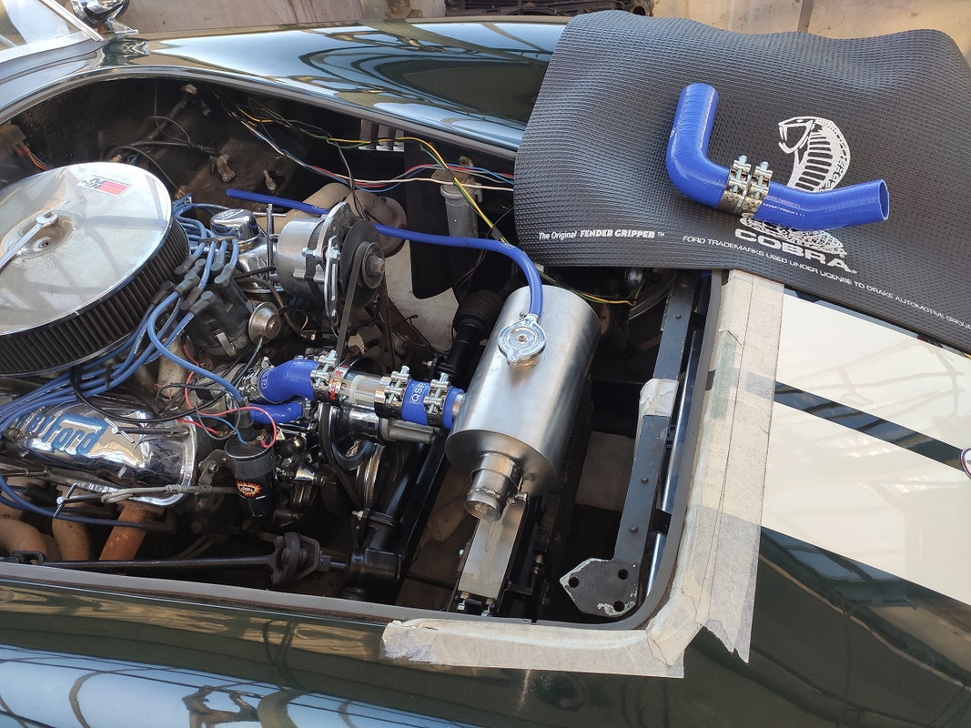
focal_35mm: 26
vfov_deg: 53.1
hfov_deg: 67.3
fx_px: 729
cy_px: 364
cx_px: 486
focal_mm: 4.77
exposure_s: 1/100
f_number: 1.75
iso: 199
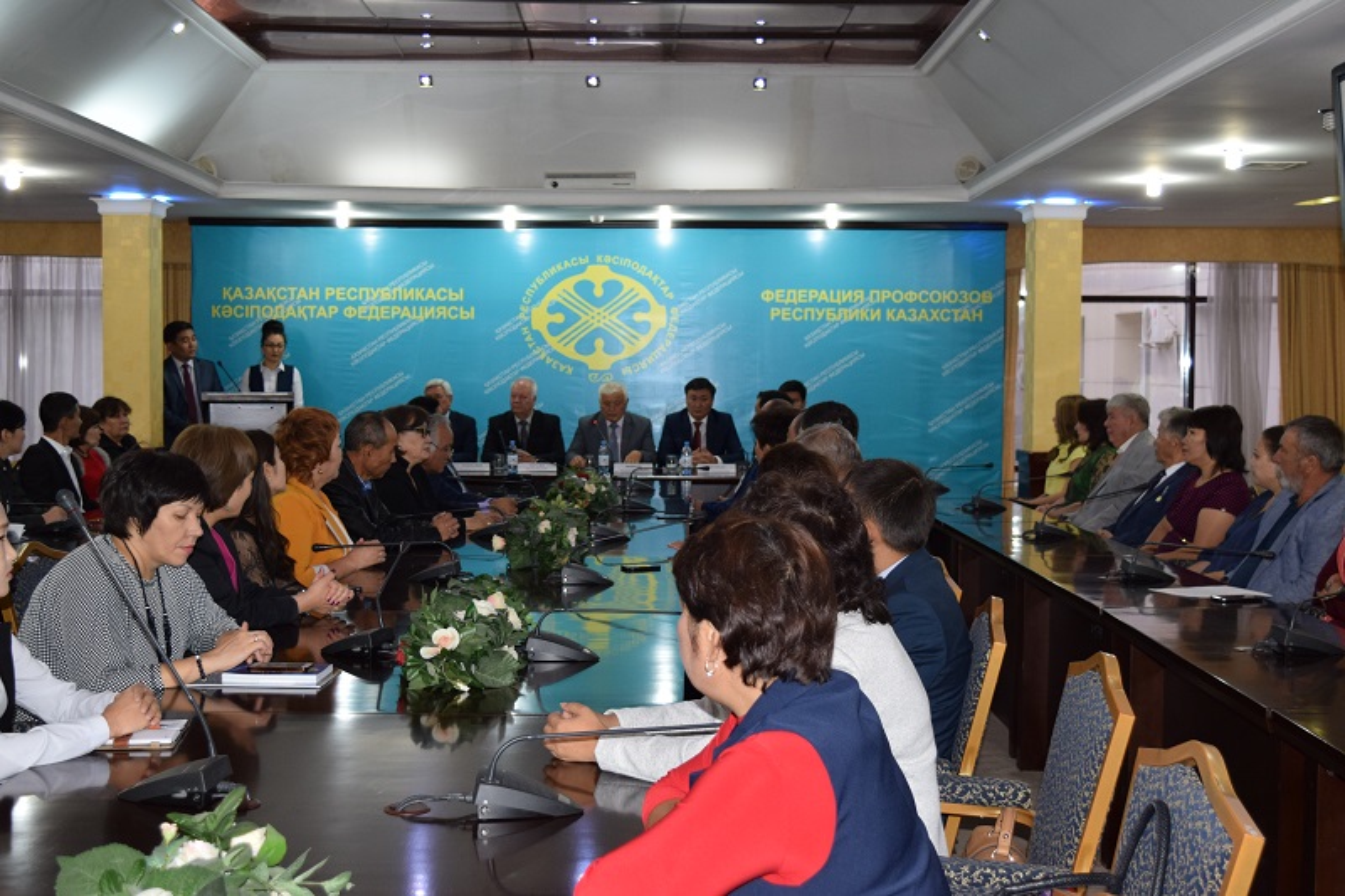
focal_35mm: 46
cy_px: 448
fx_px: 1737
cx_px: 672
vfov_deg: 28.9
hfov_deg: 42.3
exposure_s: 1/100
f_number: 5
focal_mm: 31
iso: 800
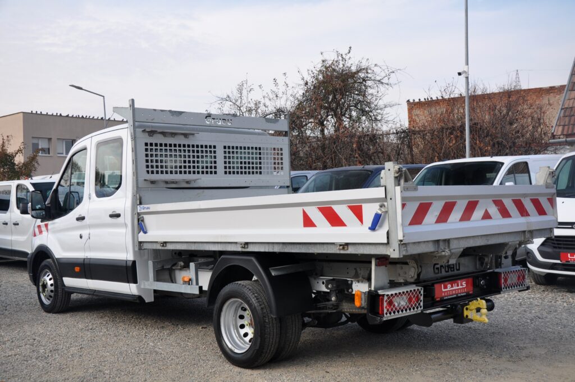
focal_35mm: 39
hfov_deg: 49.6
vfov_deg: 34.1
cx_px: 288
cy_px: 191
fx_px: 622
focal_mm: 26
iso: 500
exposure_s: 1/250
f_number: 8
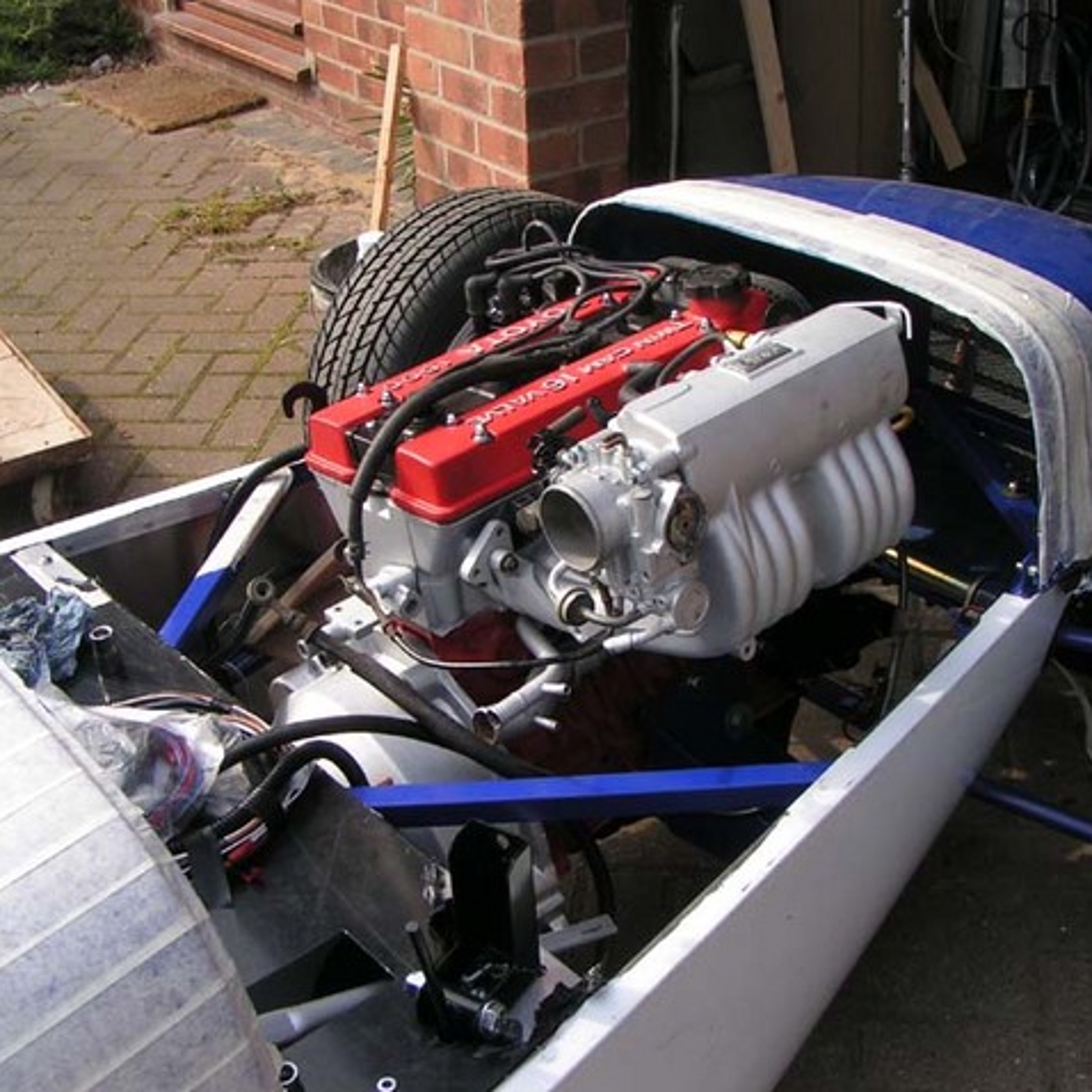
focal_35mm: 45
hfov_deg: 37.6
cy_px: 546
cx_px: 546
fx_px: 1606
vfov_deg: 37.6
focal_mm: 5.8
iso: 50
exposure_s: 1/125
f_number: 5.6
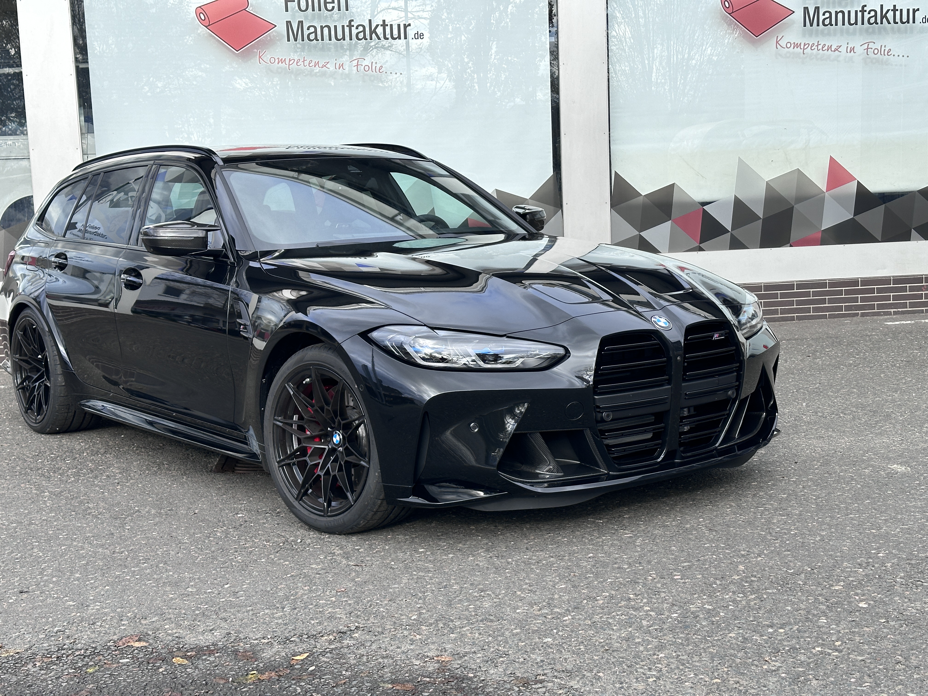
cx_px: 464
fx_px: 1287
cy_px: 348
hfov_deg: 39.7
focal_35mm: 48
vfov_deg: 30.3
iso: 64
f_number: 1.78
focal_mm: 6.86
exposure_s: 1/1095
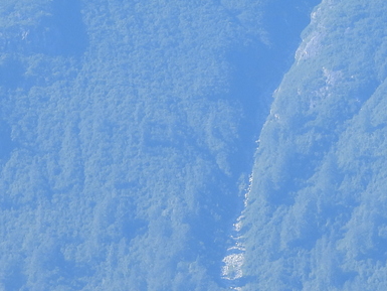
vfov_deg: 2.0
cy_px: 106
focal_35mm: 732
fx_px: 8186
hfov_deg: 2.7
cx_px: 298
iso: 100
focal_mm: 39.3
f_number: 4.5
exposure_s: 1/320
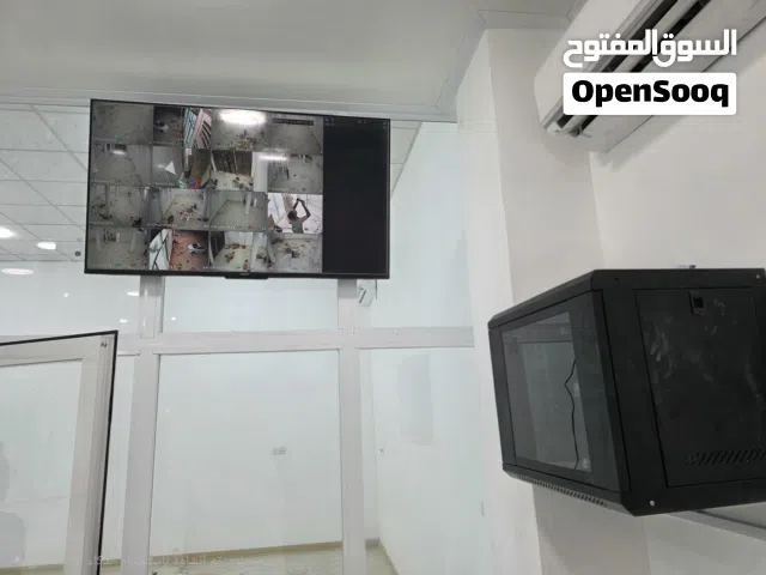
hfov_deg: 73.9
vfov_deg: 58.9
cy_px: 288
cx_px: 383
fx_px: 509
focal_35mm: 23
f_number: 1.7
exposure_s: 1/101
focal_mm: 6.3
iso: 80
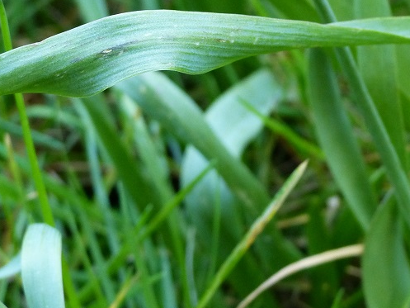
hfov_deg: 12.6
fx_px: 1860
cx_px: 229
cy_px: 42
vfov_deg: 9.4
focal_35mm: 157
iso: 320
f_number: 2.8
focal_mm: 14
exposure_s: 1/60
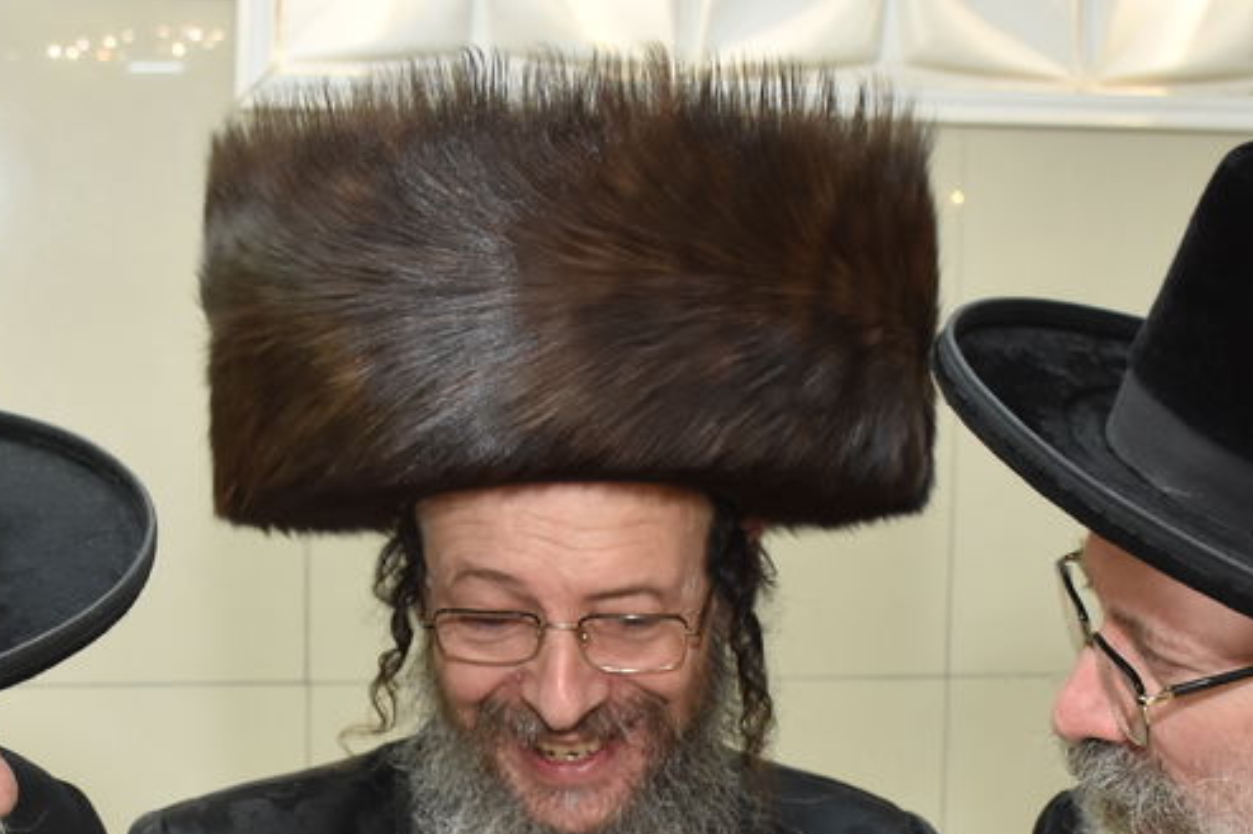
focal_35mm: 85
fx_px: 2957
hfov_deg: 23.9
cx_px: 487
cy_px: 818
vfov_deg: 15.8
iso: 1000
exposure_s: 1/100
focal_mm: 20
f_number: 5.6
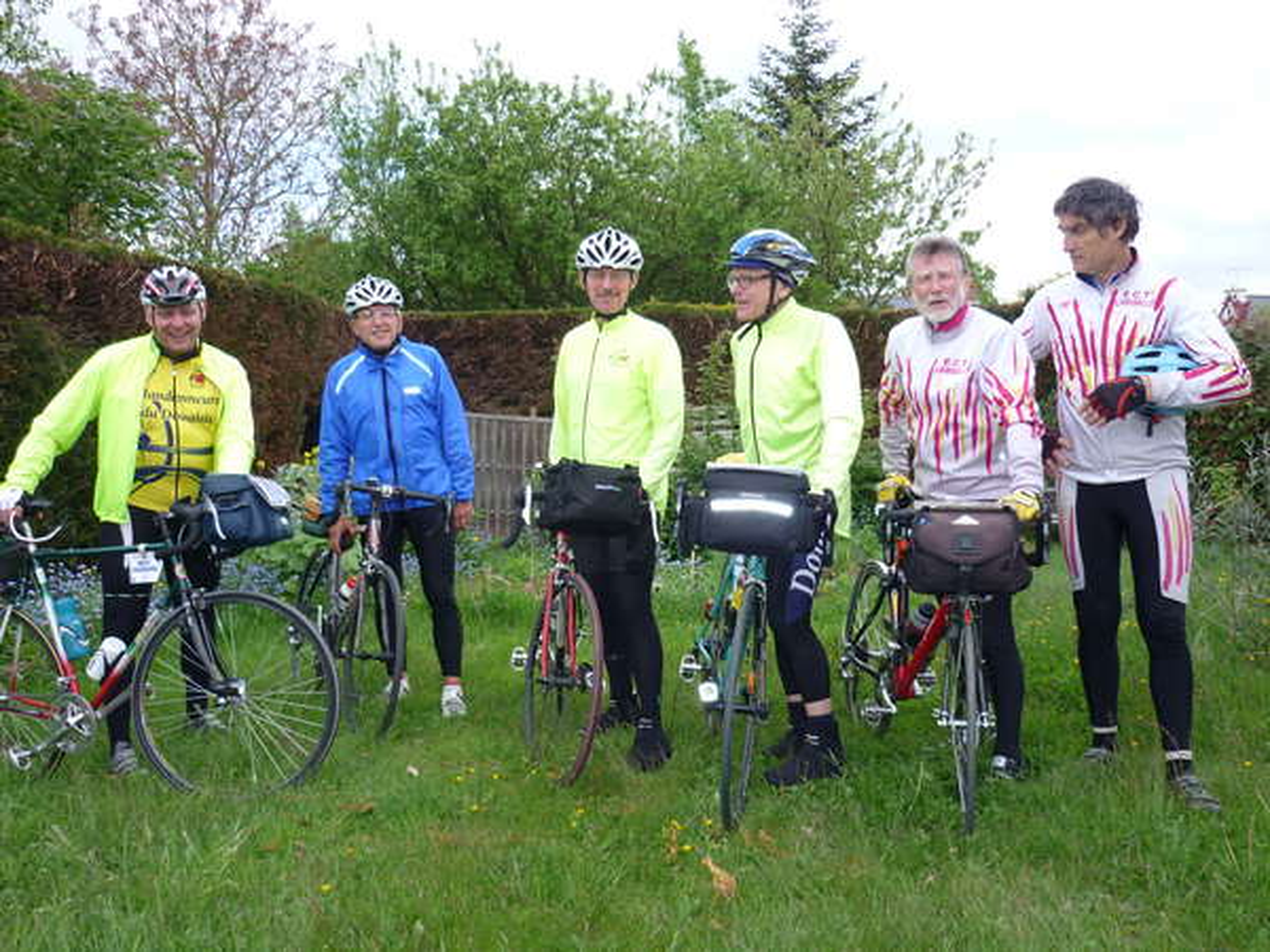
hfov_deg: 55.4
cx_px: 635
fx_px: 1211
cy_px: 476
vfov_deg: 42.9
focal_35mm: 33
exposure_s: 1/400
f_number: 2.8
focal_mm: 5.5
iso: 100
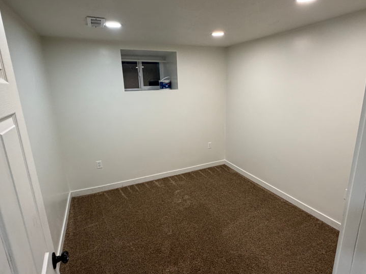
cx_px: 196
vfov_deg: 66.0
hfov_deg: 81.6
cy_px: 138
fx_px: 211
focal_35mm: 20
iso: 200
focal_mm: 2.22
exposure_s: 1/120
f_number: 2.2
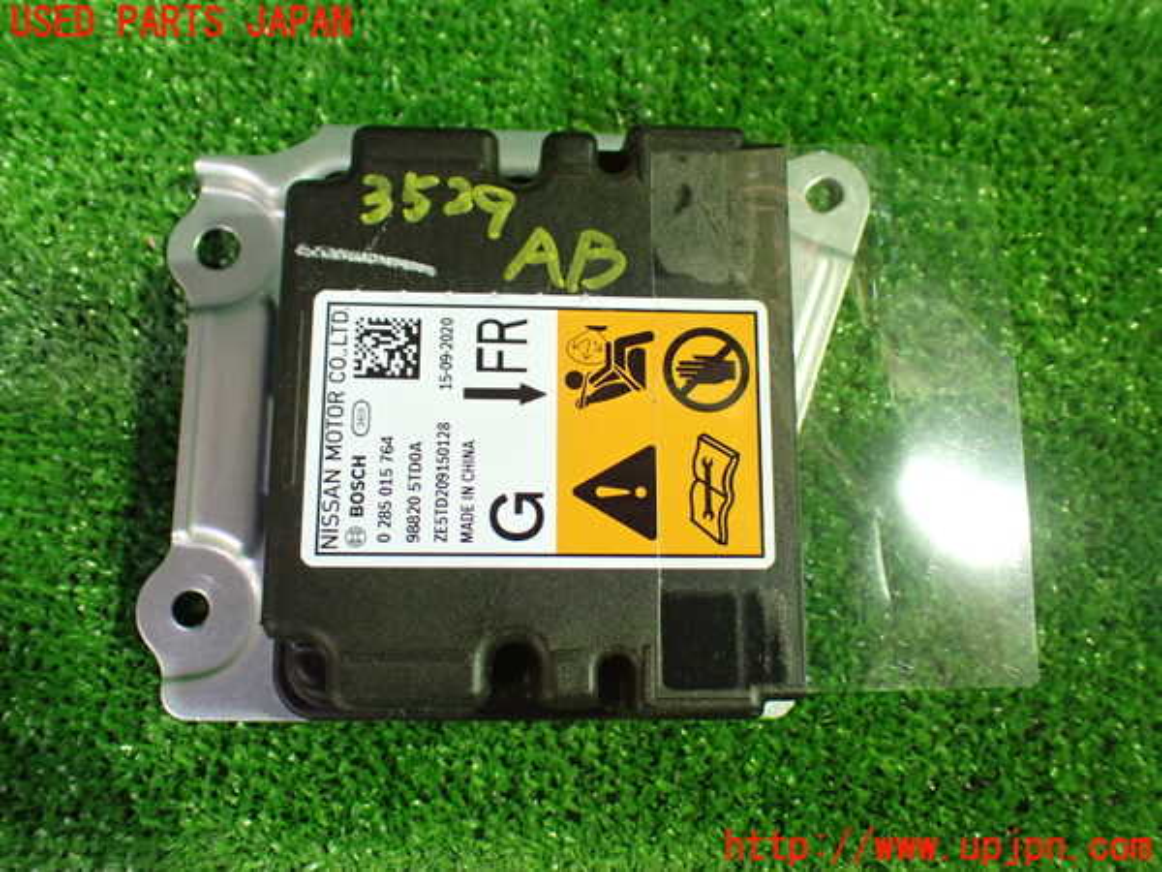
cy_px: 436
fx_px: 1007
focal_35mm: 30
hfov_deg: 60.0
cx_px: 581
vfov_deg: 46.8
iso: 800
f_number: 2.3
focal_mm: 5.4
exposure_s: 1/40
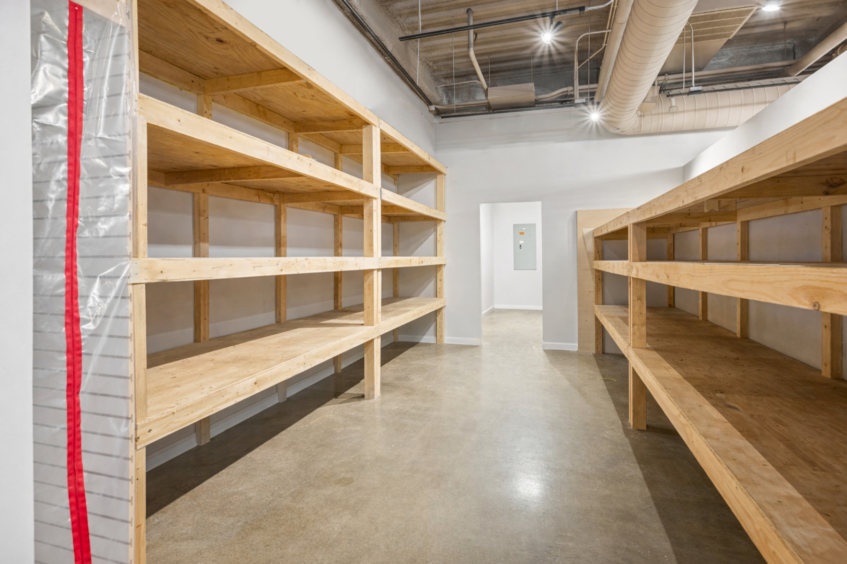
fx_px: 412
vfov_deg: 68.9
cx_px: 424
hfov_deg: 91.6
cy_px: 282
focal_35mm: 18
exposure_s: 1/2.5
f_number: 11
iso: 400
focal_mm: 17.5
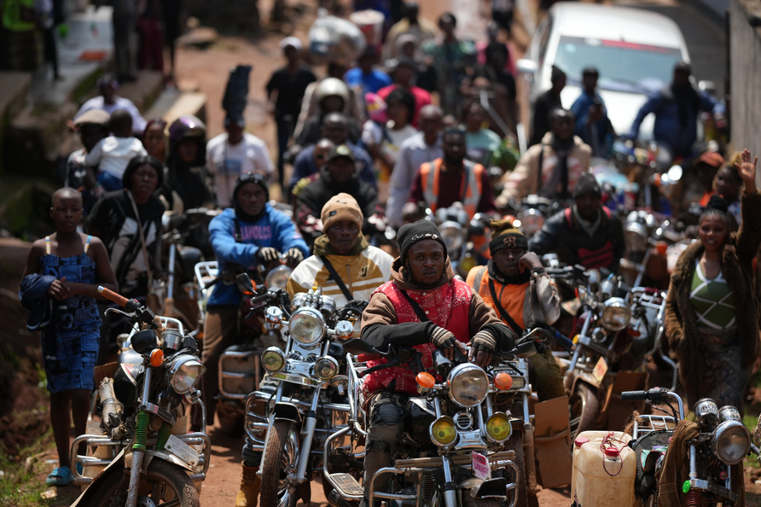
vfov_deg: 8.8
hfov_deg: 13.3
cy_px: 242
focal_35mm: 155
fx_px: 3275
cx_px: 380
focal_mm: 135
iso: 500
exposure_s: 1/16000
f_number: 1.8
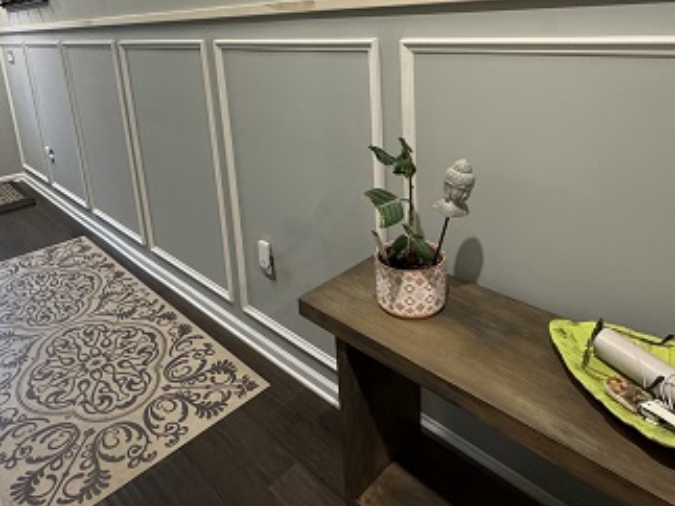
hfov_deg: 67.3
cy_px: 128
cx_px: 341
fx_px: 507
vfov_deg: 50.9
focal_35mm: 26
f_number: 2.2
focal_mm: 2.22
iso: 400
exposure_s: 1/60
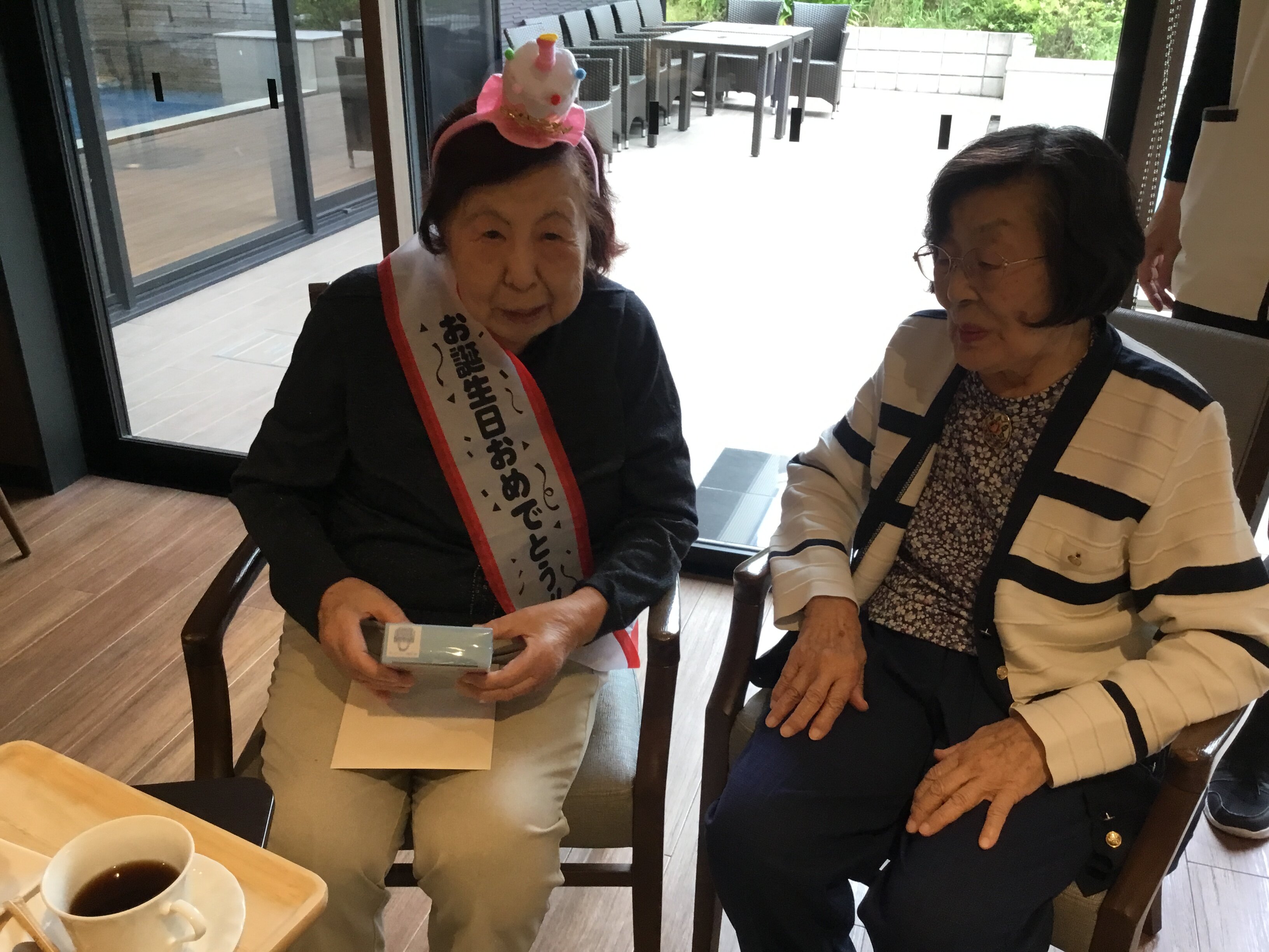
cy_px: 476
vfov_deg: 45.4
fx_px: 1136
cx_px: 634
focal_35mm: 31
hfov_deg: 58.4
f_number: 2.4
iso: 40
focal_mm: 3.3
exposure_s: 1/30
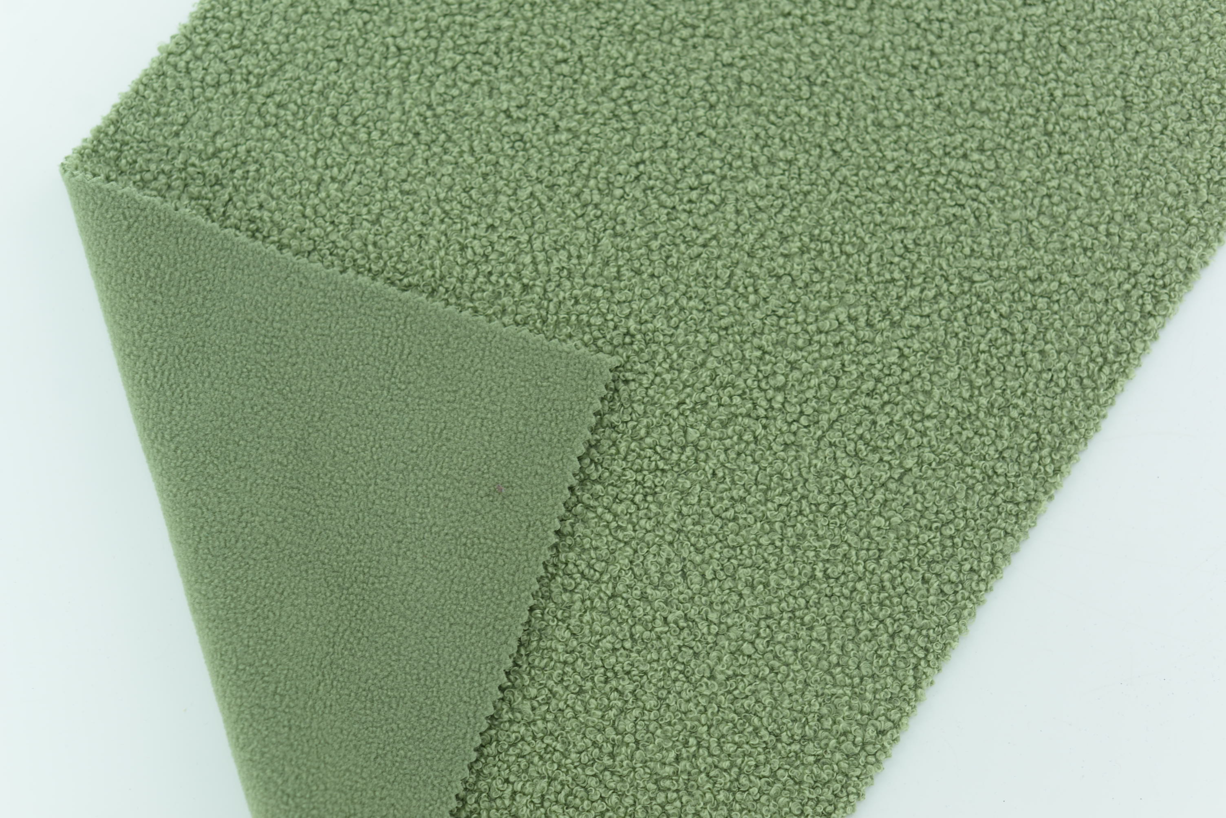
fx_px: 1703
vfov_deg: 27.0
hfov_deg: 39.6
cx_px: 613
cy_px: 409
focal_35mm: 50
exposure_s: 1/125
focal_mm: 50
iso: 100
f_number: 3.5
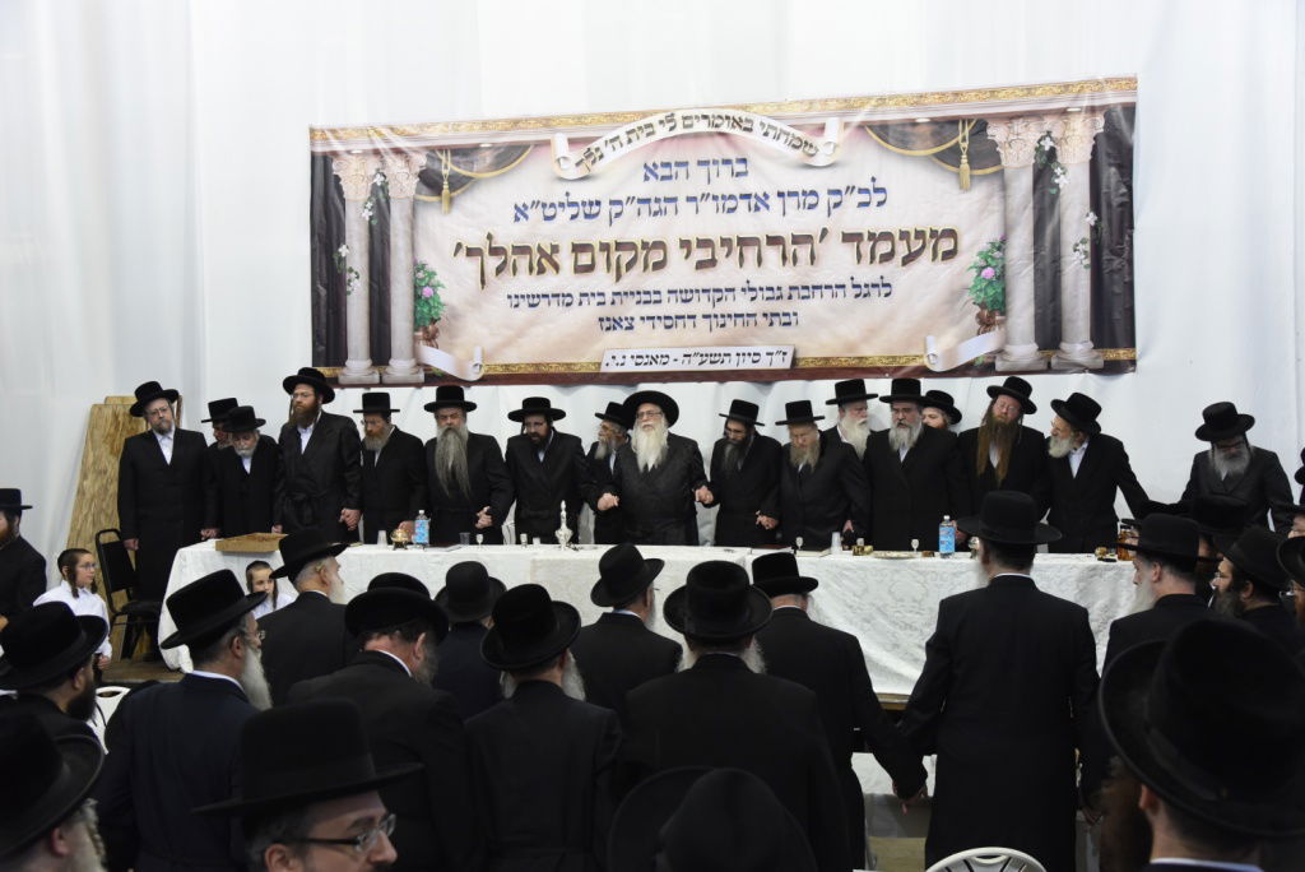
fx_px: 1269
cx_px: 652
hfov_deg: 54.4
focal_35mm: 35
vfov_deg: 37.9
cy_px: 436
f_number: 5
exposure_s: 1/100
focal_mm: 35
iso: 2500
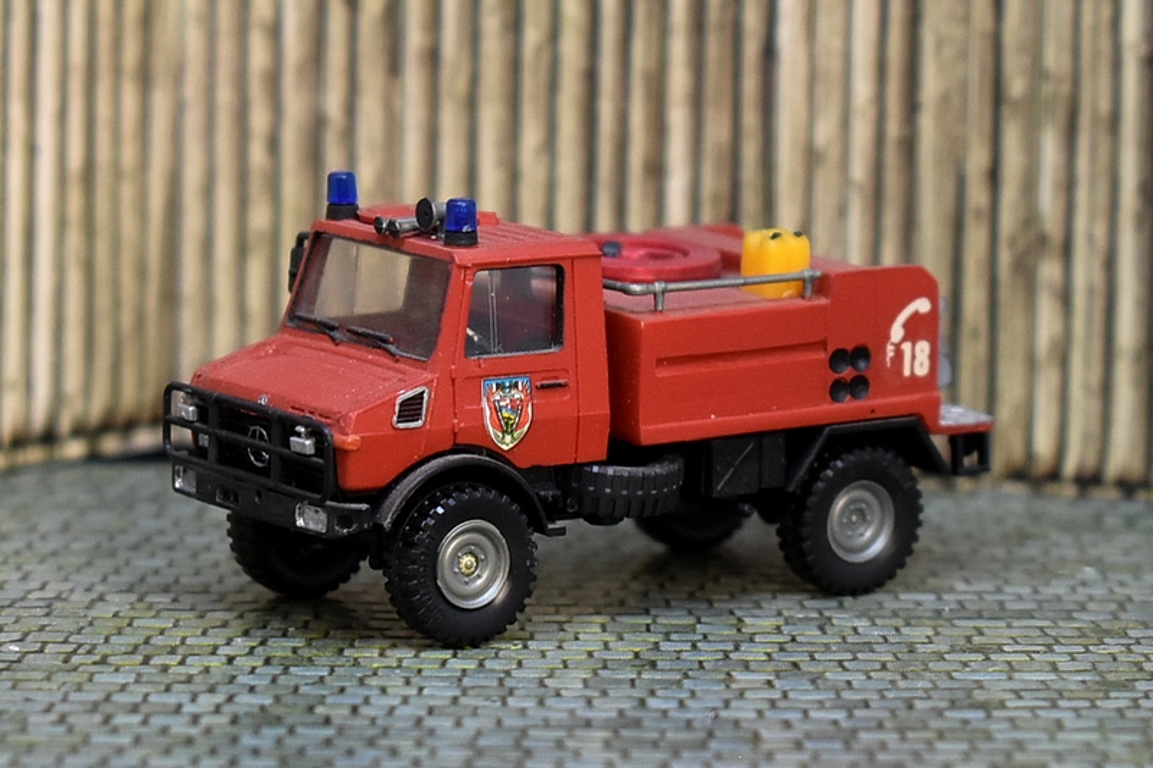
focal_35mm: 82
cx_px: 576
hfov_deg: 24.6
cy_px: 384
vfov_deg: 16.5
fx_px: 2642
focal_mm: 55
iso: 900
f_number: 5.6
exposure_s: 1/60
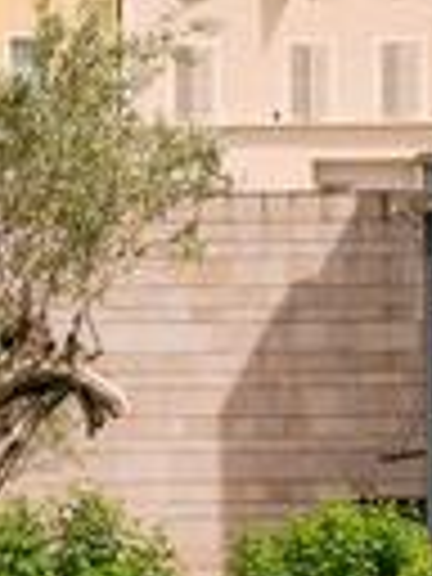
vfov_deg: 6.6
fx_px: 4975
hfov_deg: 5.0
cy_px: 194
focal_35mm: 299
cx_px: 504
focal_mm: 32
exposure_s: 1/640
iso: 200
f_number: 8
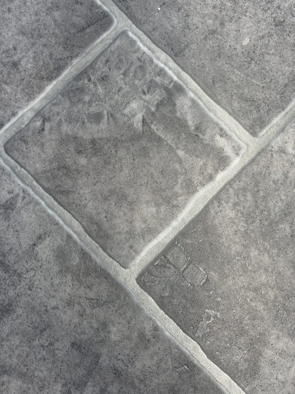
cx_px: 148
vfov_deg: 36.8
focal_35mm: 52
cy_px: 197
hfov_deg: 28.0
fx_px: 591
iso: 25
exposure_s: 1/50
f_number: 1.6
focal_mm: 5.96
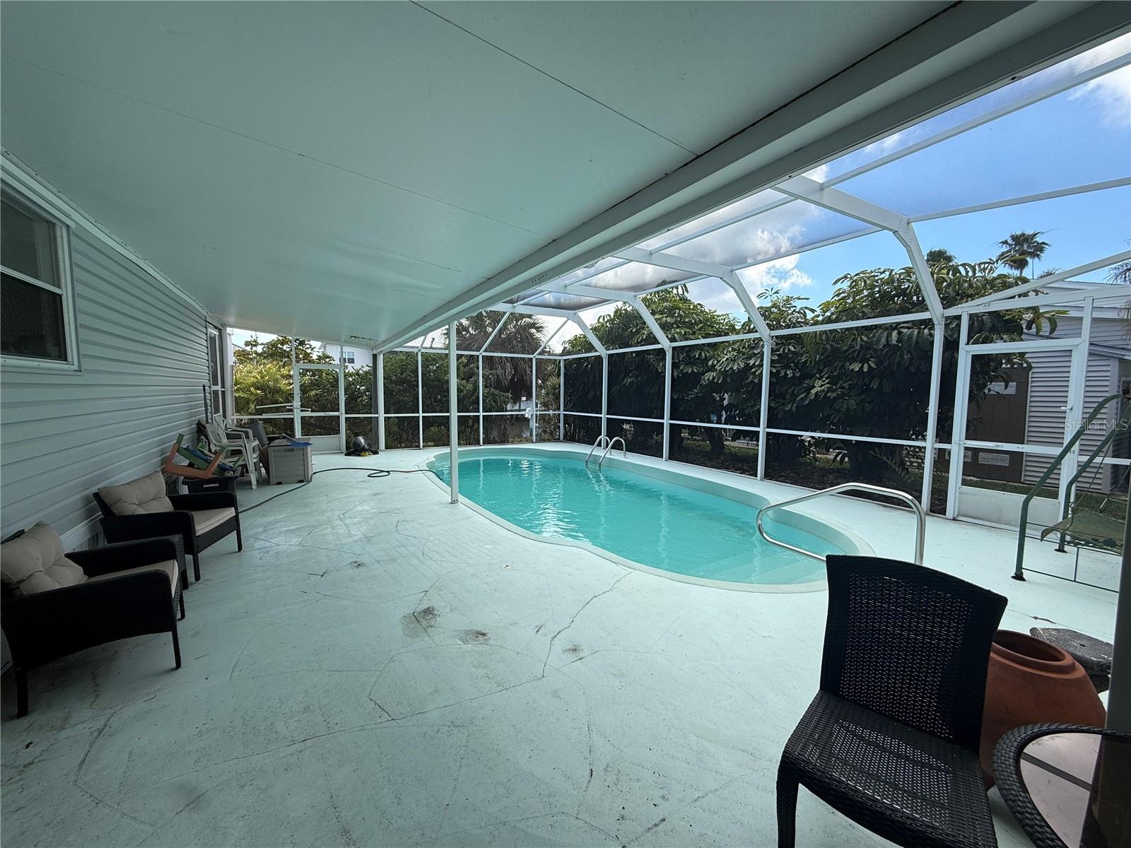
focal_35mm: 14
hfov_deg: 102.1
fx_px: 457
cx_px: 566
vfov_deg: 85.7
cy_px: 424
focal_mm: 2.22
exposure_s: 1/298
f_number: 2.2
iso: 25
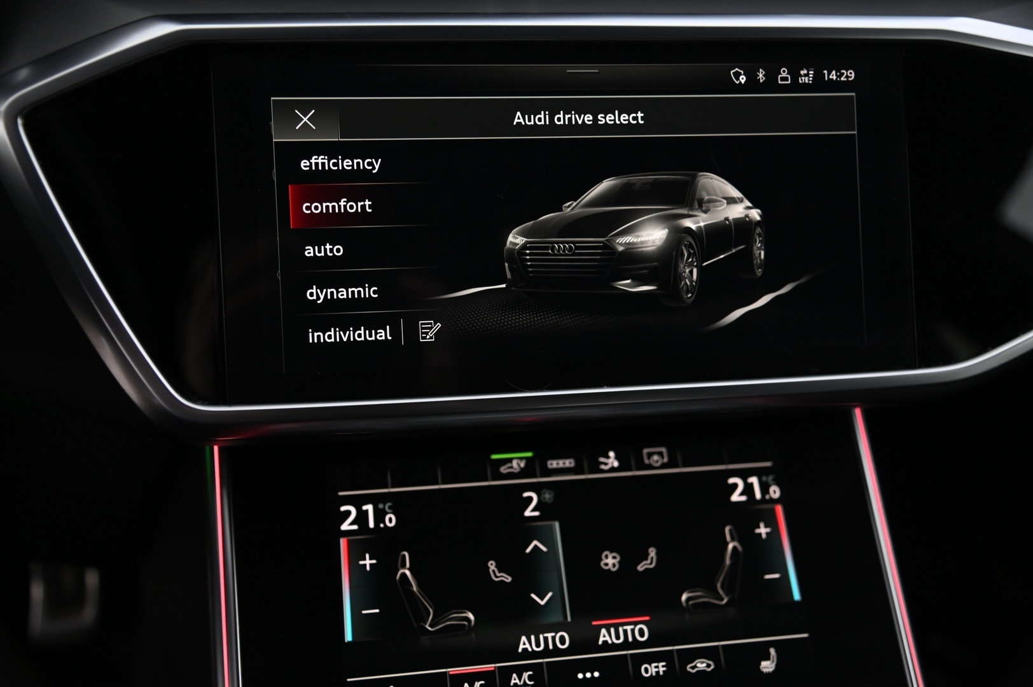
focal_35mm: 40
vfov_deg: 33.3
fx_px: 1147
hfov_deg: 48.5
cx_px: 516
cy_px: 344
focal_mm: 40
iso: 2000
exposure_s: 1/30
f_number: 4
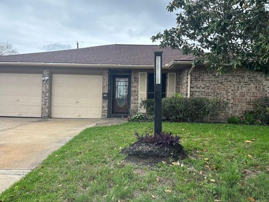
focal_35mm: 27
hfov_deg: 65.3
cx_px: 131
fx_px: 210
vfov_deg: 51.4
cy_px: 102
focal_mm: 5.96
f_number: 1.6
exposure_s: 1/477
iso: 50
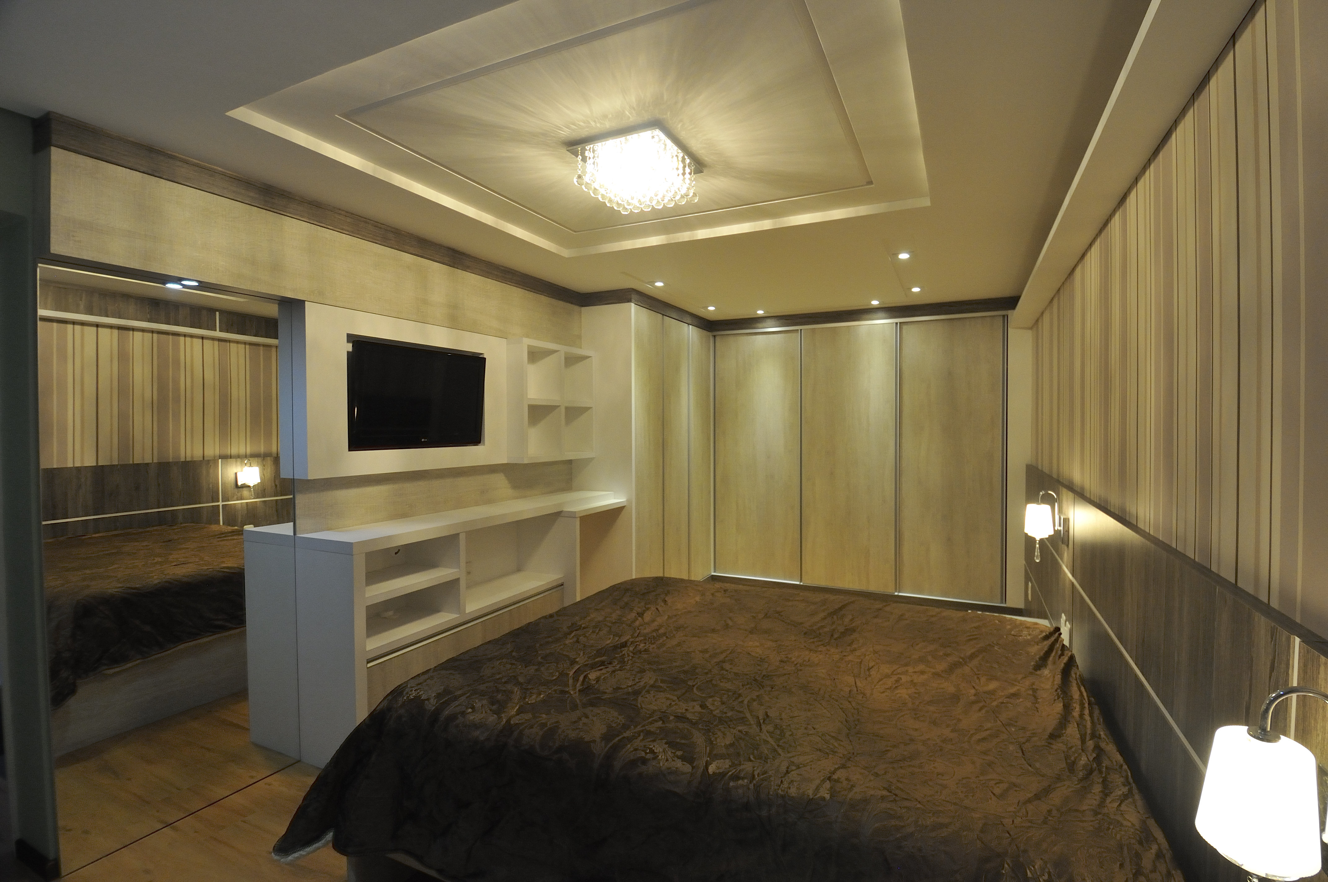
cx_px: 664
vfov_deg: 77.2
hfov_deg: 100.5
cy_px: 441
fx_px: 553
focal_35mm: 15
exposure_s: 1/25
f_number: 5
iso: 800
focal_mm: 10
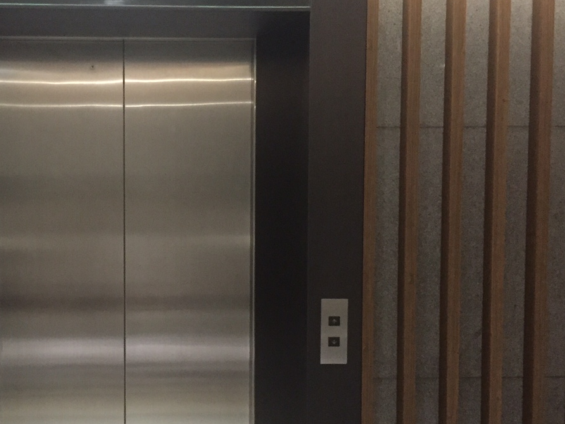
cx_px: 158
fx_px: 865
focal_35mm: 53
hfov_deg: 35.5
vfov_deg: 27.5
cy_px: 249
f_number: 2.2
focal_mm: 4.15
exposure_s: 1/17
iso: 320
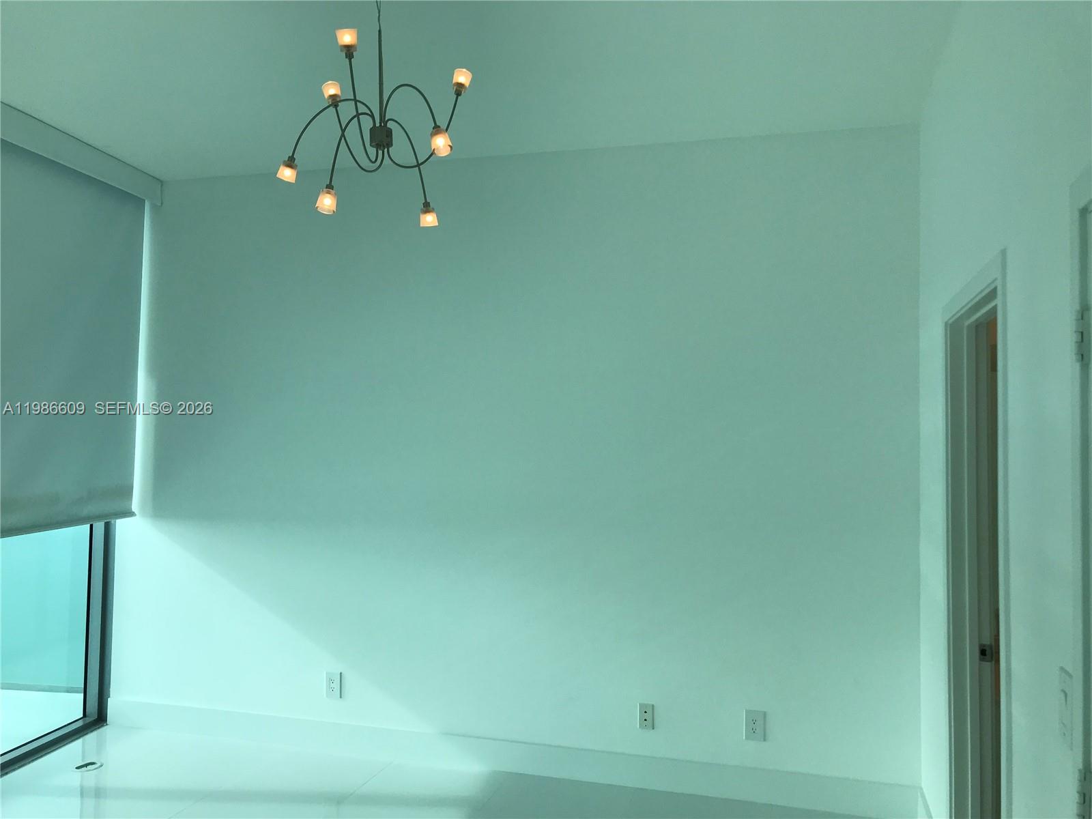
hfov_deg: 63.4
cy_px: 410
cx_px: 546
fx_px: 883
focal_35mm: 28
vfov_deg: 49.7
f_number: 1.8
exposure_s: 1/665
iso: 20
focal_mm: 3.99
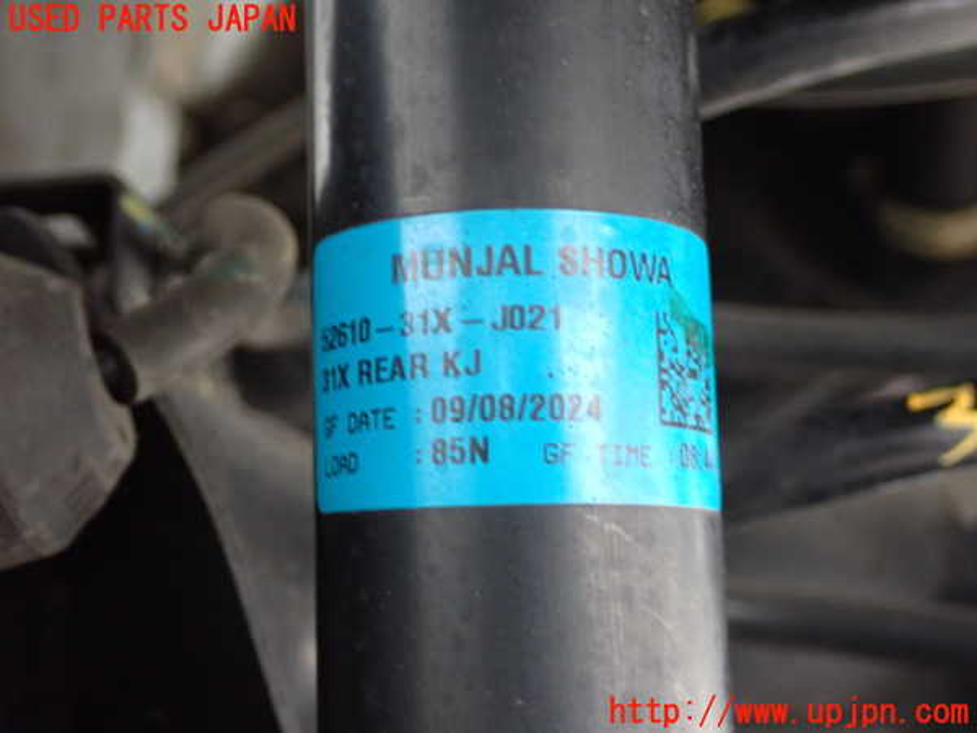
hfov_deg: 33.2
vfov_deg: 25.2
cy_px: 366
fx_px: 1637
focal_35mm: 58
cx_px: 488
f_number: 3.5
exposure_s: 1/40
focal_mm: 10.35
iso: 800
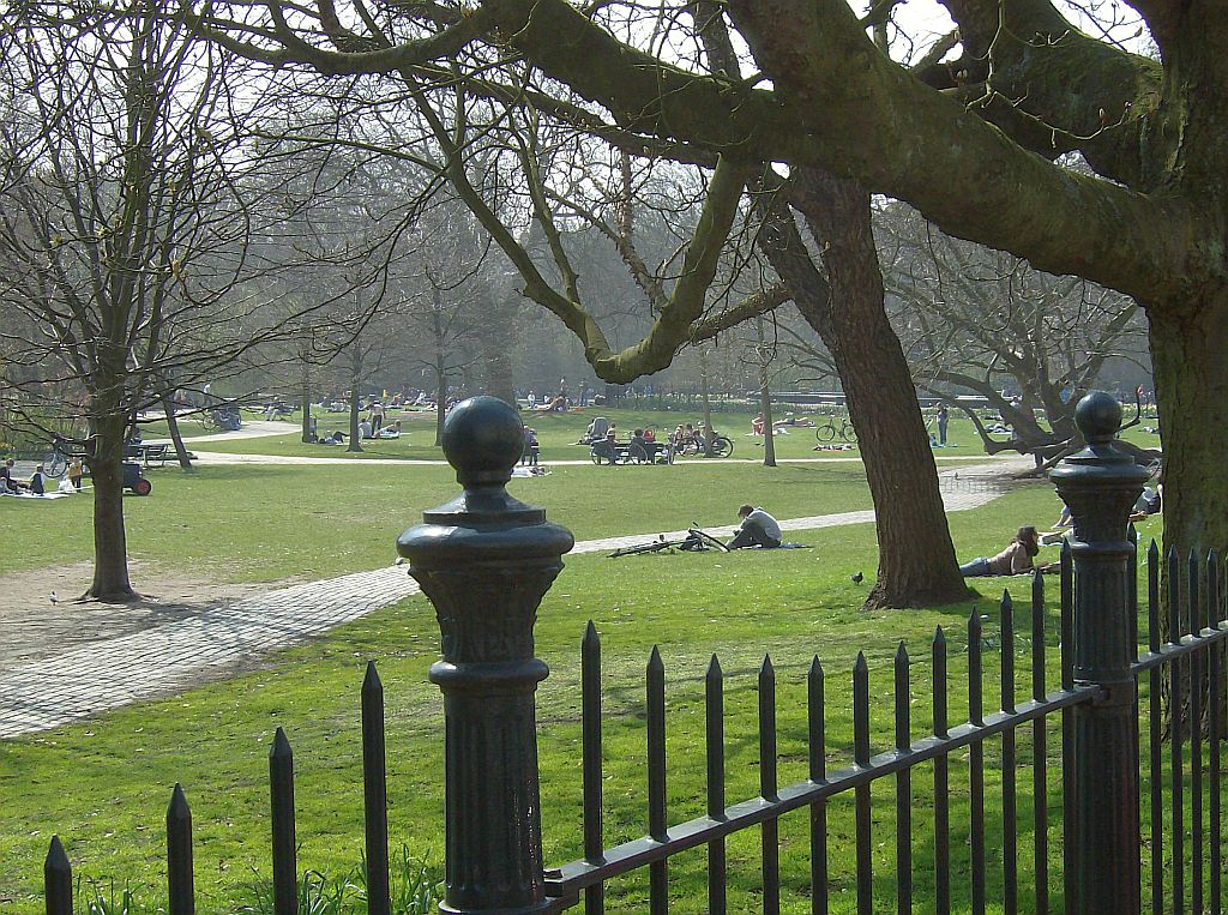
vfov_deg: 20.9
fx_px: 2477
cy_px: 458
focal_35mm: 70
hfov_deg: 27.8
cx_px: 614
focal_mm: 11.6
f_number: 6.2
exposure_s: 1/262
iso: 100
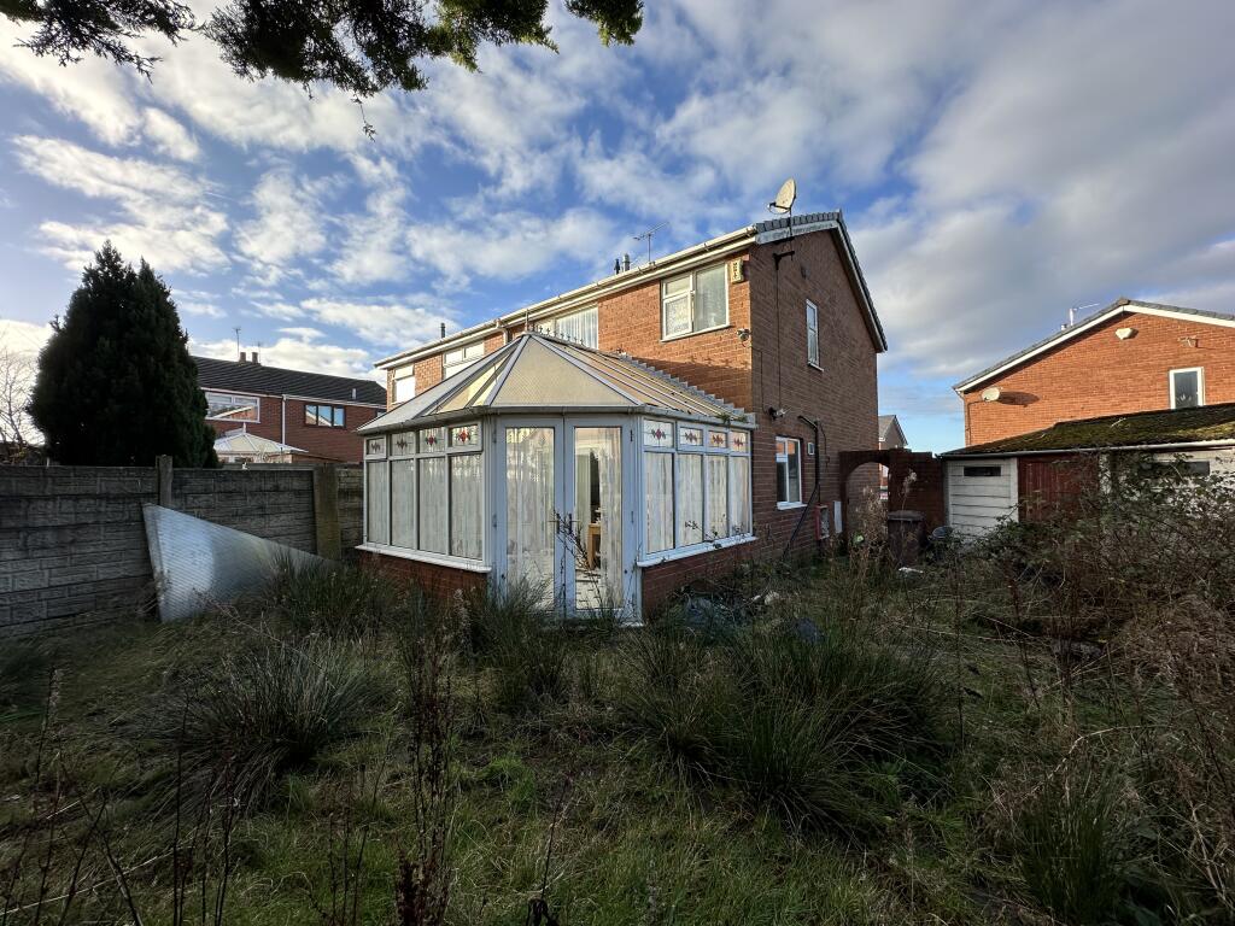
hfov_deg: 102.1
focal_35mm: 14
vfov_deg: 85.7
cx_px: 618
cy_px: 463
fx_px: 499
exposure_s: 1/698
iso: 40
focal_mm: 2.22
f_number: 2.2
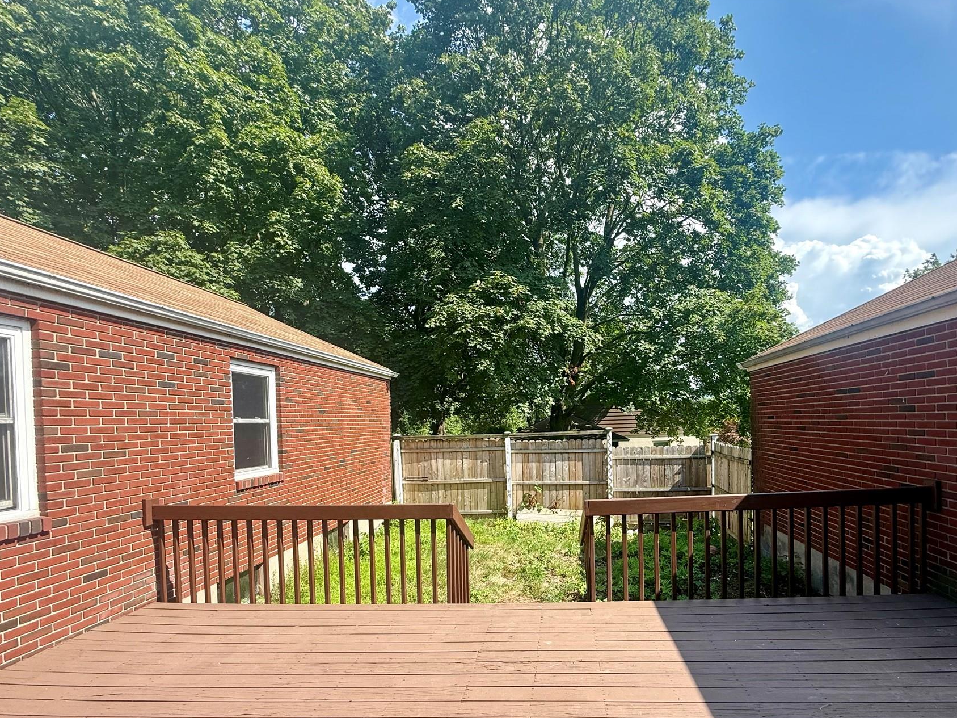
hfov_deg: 90.5
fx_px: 470
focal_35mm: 17
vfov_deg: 73.9
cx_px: 541
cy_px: 430
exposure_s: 1/619
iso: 50
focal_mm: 2.22
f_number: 2.2
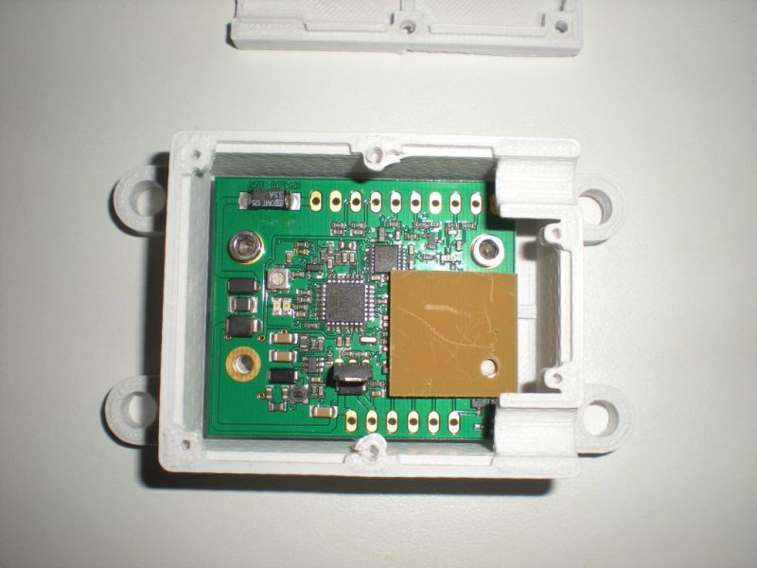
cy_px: 284
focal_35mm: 38
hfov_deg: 49.0
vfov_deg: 37.7
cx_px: 378
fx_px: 831
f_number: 4.6
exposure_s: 1/60
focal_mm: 6.3
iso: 64
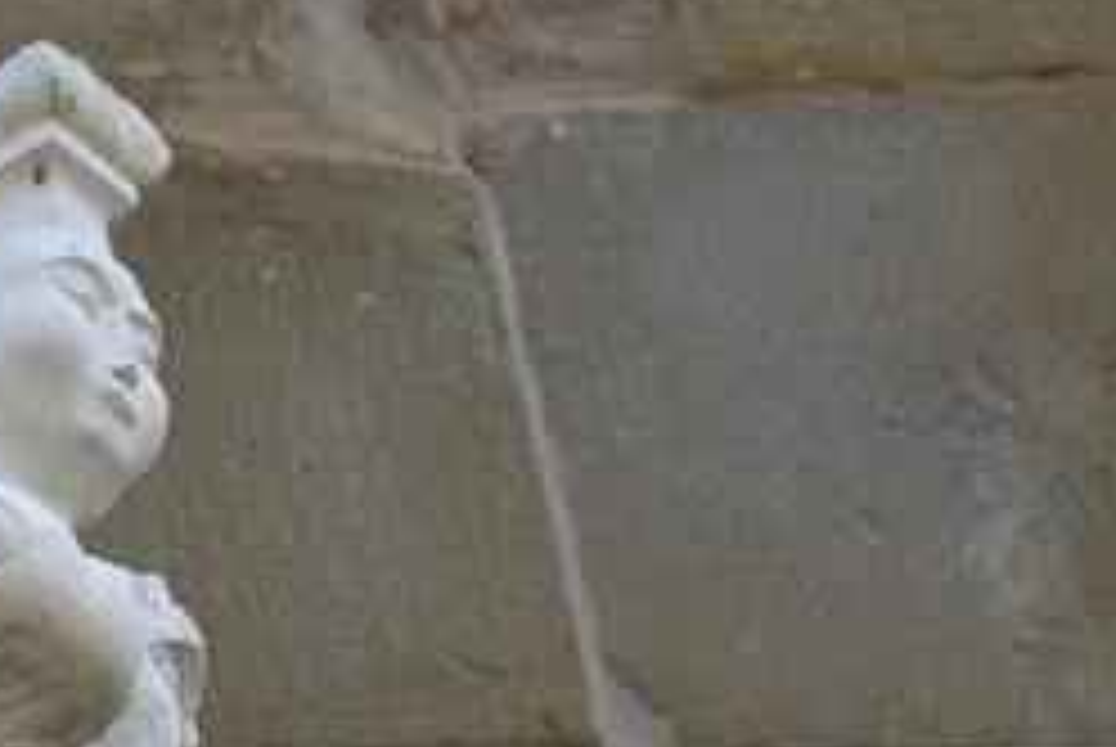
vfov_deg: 4.9
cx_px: -526
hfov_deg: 7.1
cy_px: 677
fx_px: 8806
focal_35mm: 284
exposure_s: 1/125
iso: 100
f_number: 5.6
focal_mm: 55
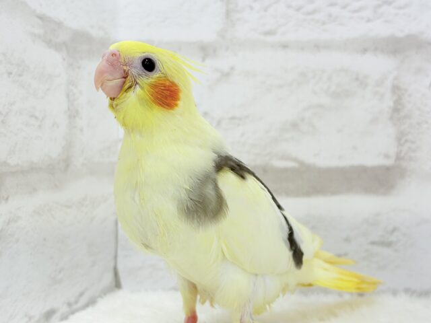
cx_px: 216
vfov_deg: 28.0
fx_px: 647
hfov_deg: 36.8
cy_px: 162
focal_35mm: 52
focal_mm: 5.96
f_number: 1.6
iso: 32
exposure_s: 1/50
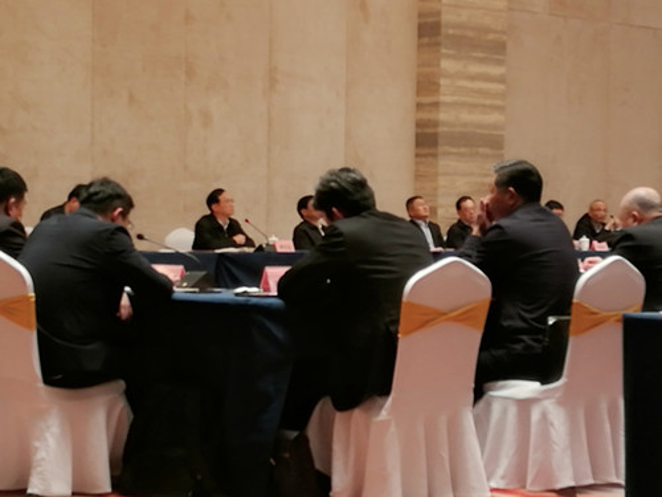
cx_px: 331
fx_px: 2065
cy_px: 248
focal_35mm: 108
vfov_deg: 13.7
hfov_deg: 18.2
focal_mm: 4.04
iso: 125
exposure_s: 1/33.3
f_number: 2
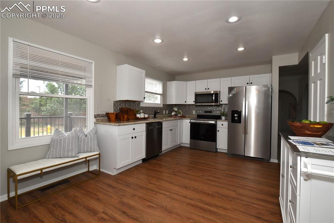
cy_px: 112
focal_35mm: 16
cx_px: 167
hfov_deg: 96.8
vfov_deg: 73.7
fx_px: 148
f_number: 13
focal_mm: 16
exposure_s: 1/160
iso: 1250
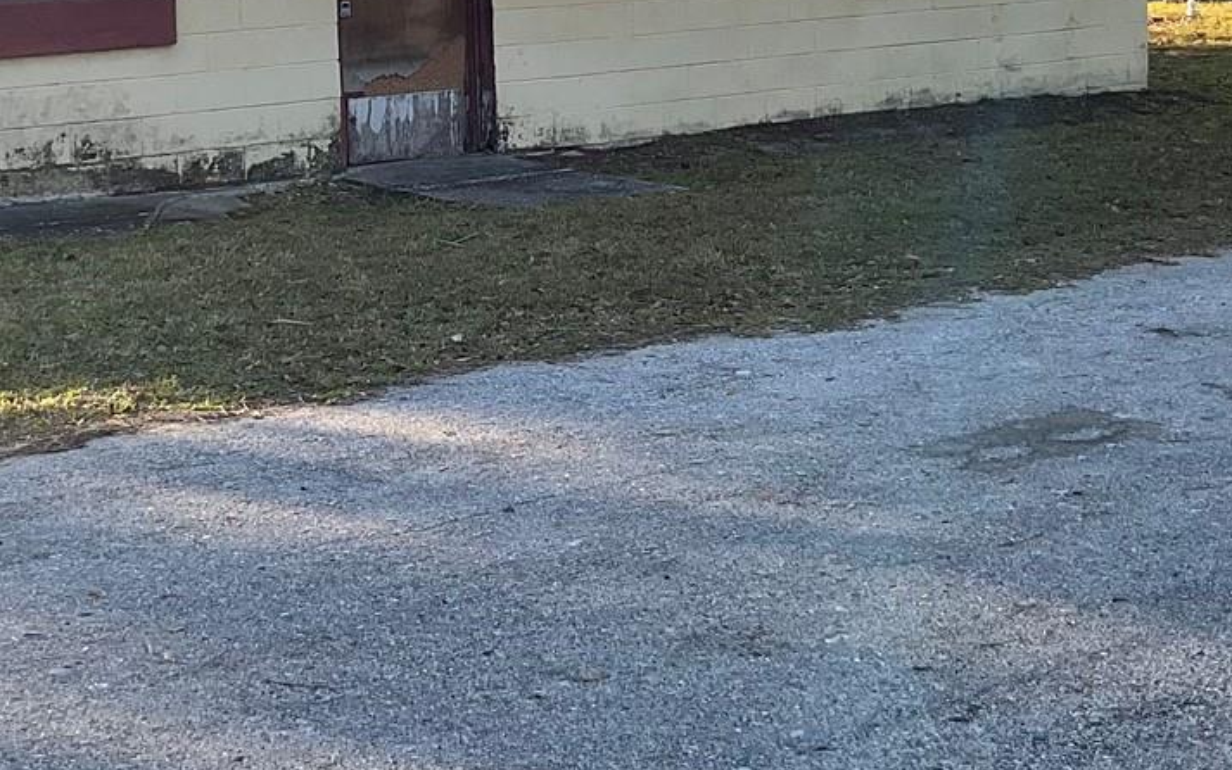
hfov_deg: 29.4
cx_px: 358
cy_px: -66
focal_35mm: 69
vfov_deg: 18.2
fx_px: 2317
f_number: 1.8
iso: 16
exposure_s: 1/478
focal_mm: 3
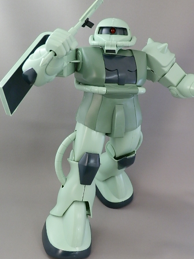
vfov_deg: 50.1
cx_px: 104
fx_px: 276
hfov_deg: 38.6
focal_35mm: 37
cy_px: 122
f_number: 3.5
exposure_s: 1/10
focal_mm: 6.17
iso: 200
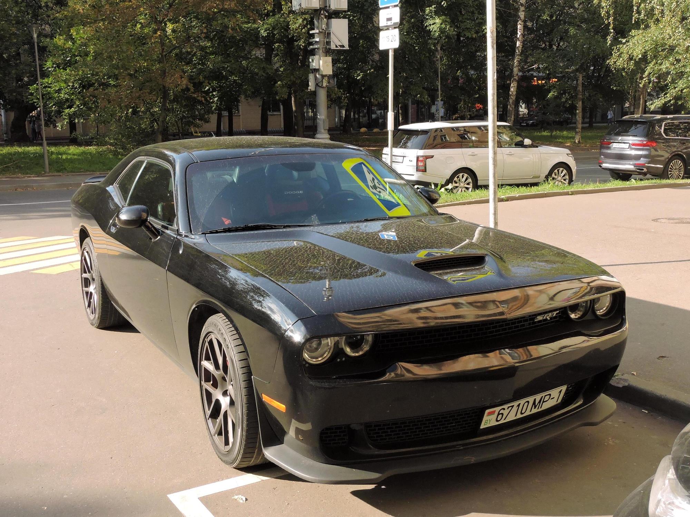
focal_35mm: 33
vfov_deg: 42.9
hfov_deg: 55.4
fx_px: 658
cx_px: 345
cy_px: 258
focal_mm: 5.9
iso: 100
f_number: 3.6
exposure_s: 1/250
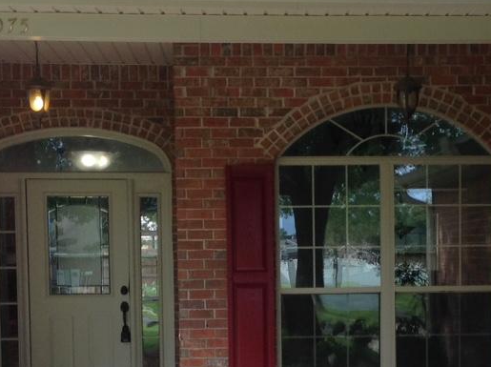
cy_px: 330
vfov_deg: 16.5
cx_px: 338
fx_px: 1247
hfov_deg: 22.2
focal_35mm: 88
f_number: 2.4
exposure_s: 1/174
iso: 50
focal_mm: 4.28
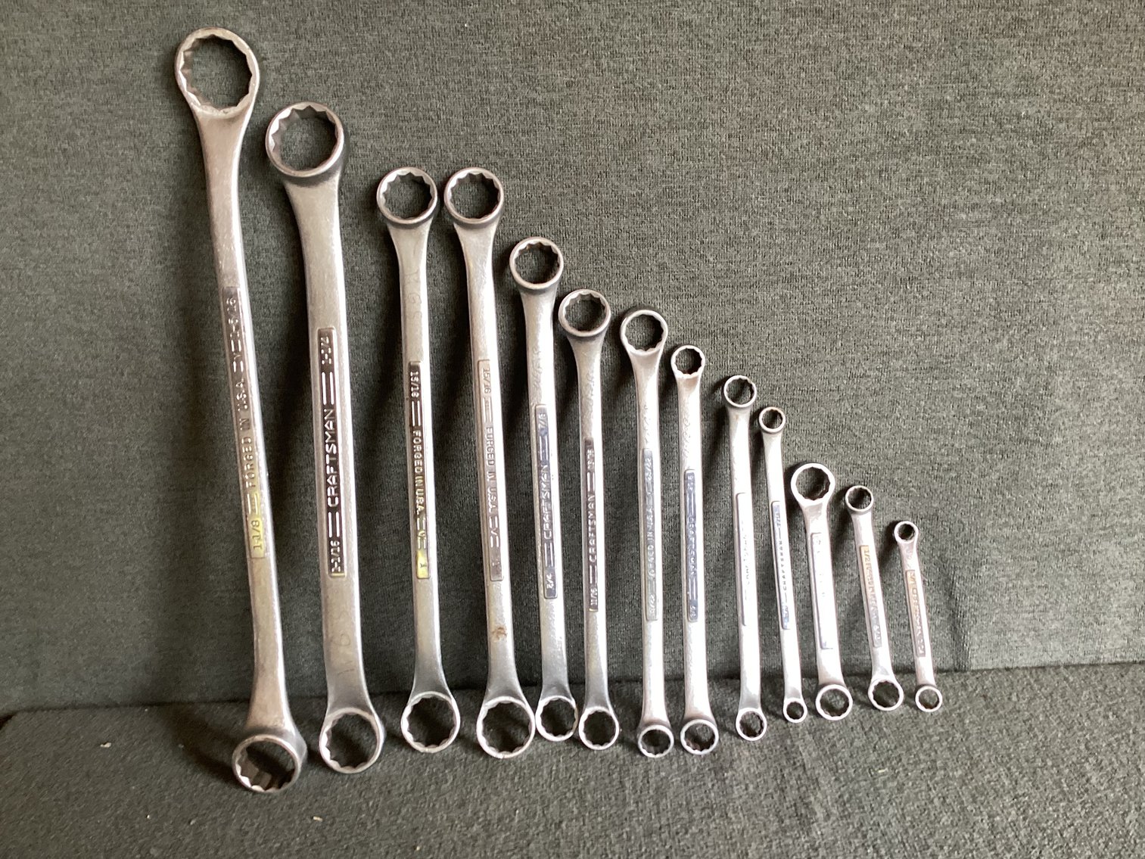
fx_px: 1025
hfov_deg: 58.3
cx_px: 572
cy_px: 430
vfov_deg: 45.4
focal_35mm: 31
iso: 160
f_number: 2.4
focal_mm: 3.3
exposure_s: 1/50
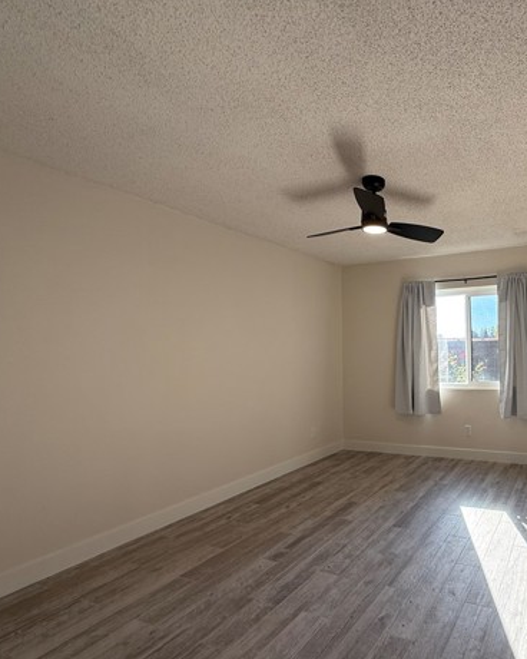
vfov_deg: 83.3
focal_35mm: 19
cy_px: 341
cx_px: 448
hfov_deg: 62.4
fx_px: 370
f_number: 2.2
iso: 64
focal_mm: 2.22
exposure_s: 1/159
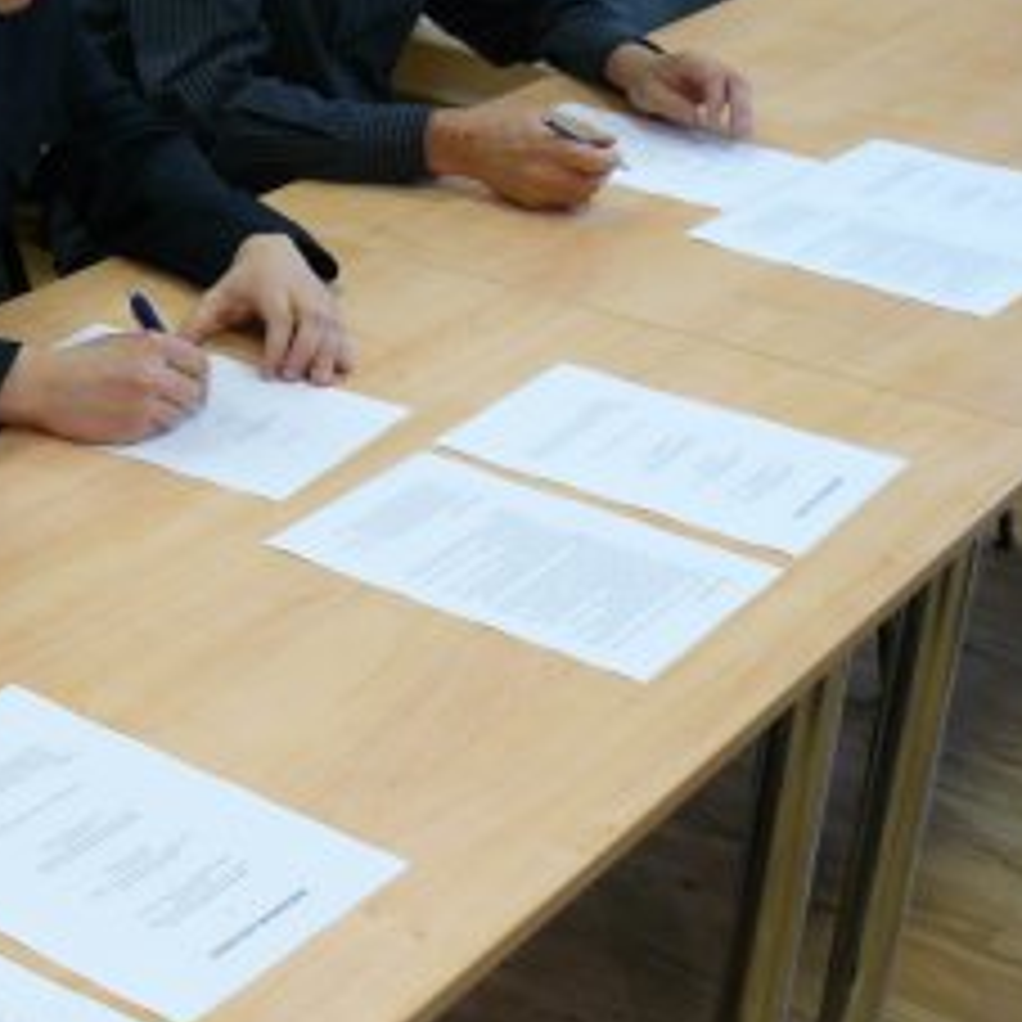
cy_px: 457
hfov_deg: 21.0
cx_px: -203
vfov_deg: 22.5
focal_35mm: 77
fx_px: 2572
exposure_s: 1/30
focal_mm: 6
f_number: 2.8
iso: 125
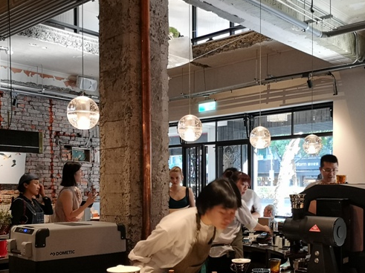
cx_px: 217
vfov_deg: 32.5
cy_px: 191
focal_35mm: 44
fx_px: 464
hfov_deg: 42.8
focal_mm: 3.95
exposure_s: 1/40
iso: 160
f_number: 1.8
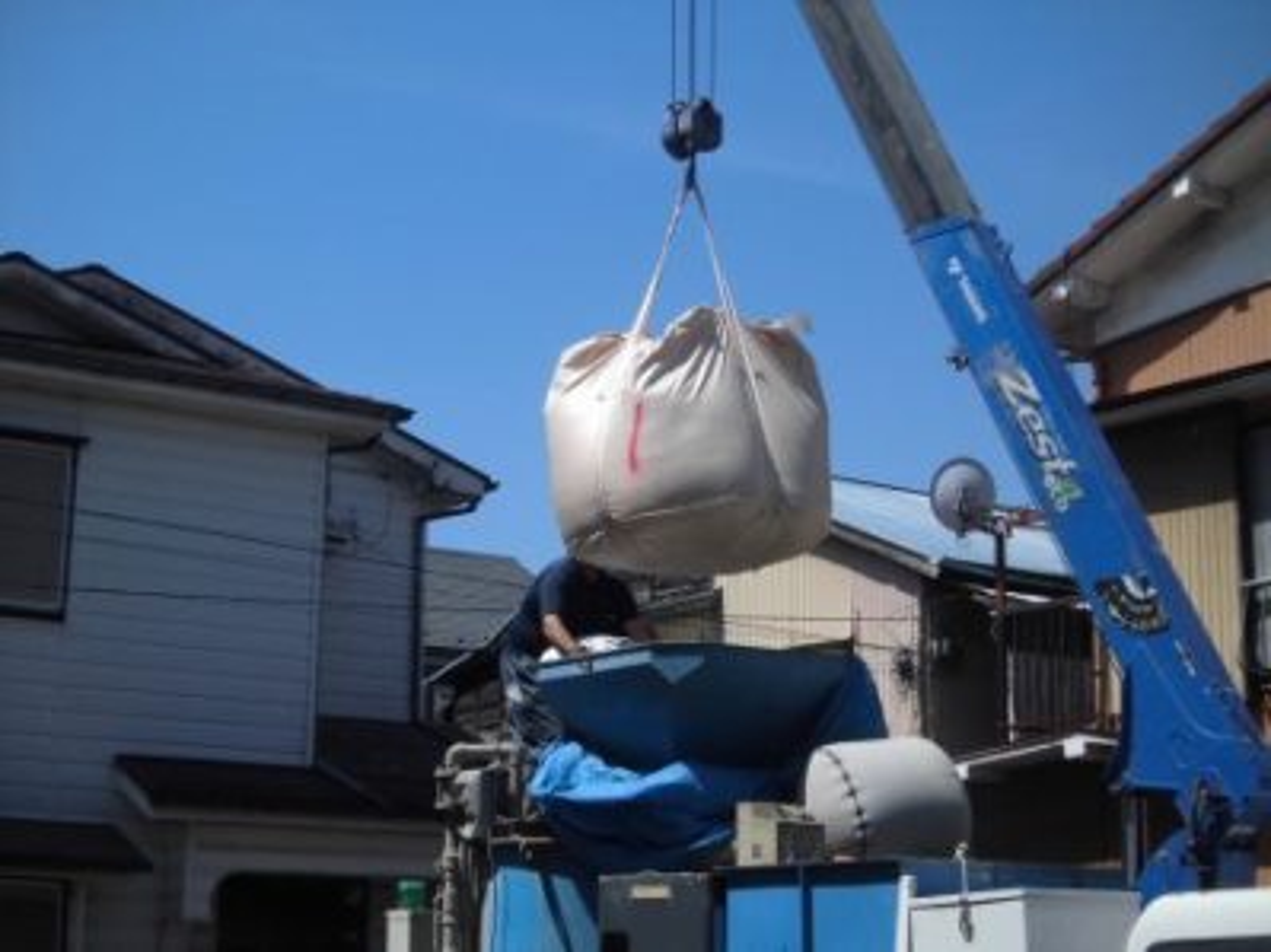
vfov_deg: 24.4
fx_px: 2202
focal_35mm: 60
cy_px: 476
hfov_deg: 32.2
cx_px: 636
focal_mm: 10.7
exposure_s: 1/160
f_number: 11
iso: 100
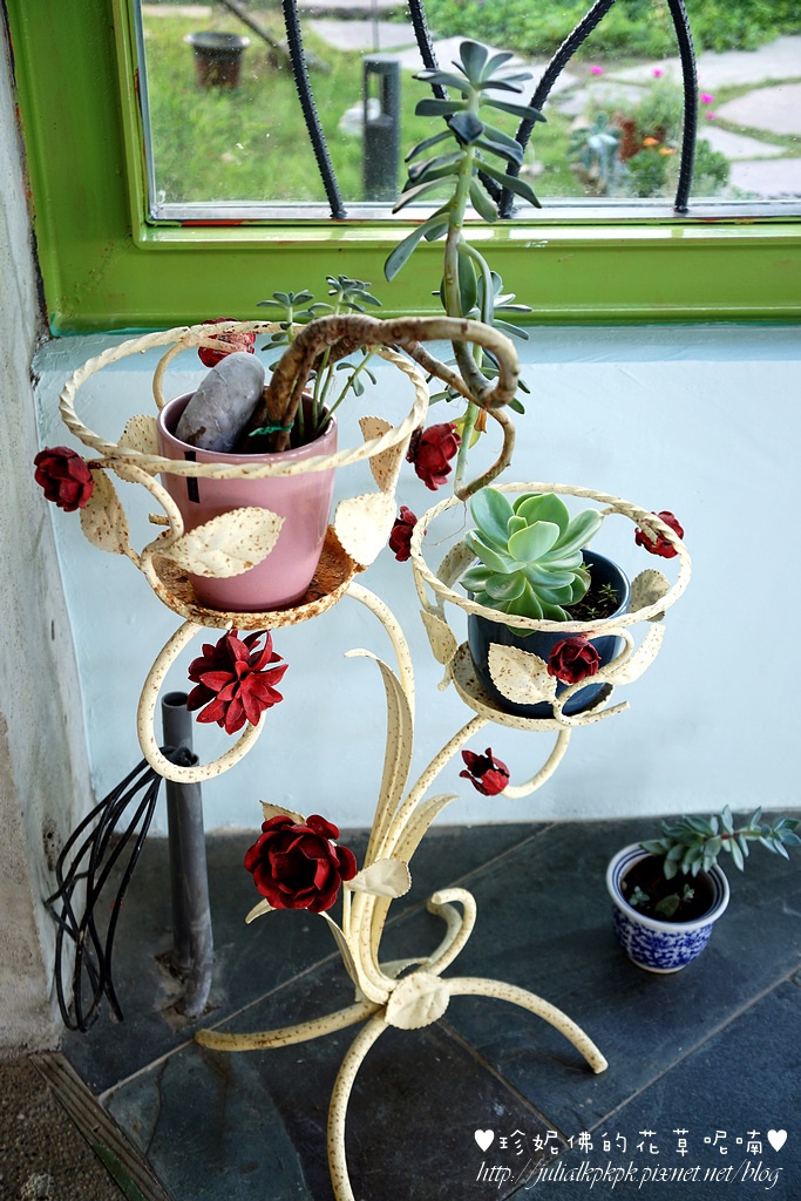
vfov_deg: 47.9
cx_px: 400
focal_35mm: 40
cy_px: 600
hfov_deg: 33.0
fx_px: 1351
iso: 200
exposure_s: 1/60
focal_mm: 27
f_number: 4
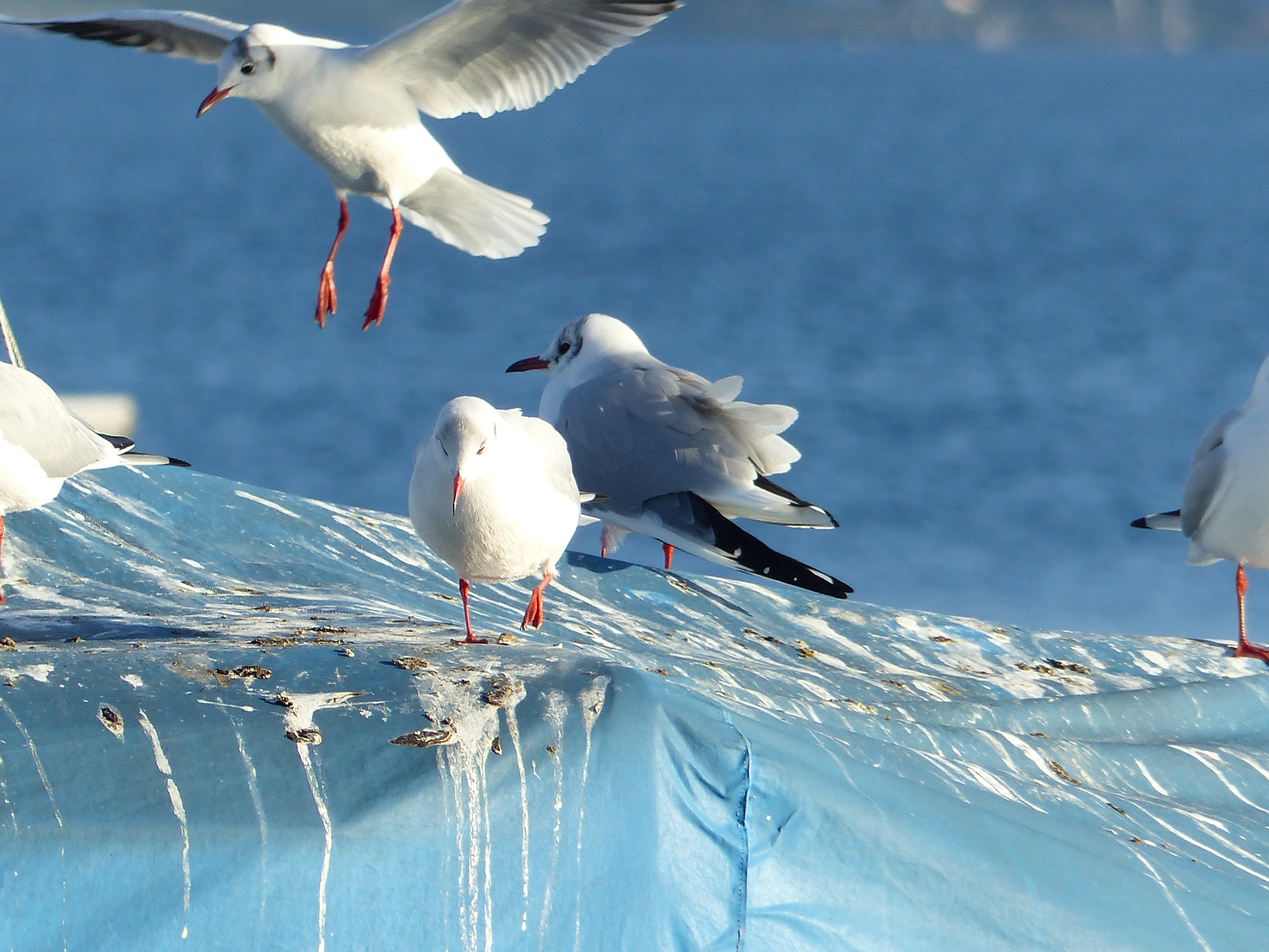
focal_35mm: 990
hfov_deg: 2.0
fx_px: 36293
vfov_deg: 1.5
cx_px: 634
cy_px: 476
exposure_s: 1/640
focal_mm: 108
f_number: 4
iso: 100
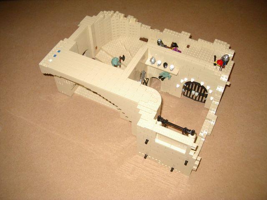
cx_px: 134
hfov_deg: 49.0
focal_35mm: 38
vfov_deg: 37.7
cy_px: 100
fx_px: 293
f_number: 2.6
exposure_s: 1/60
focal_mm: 5.8
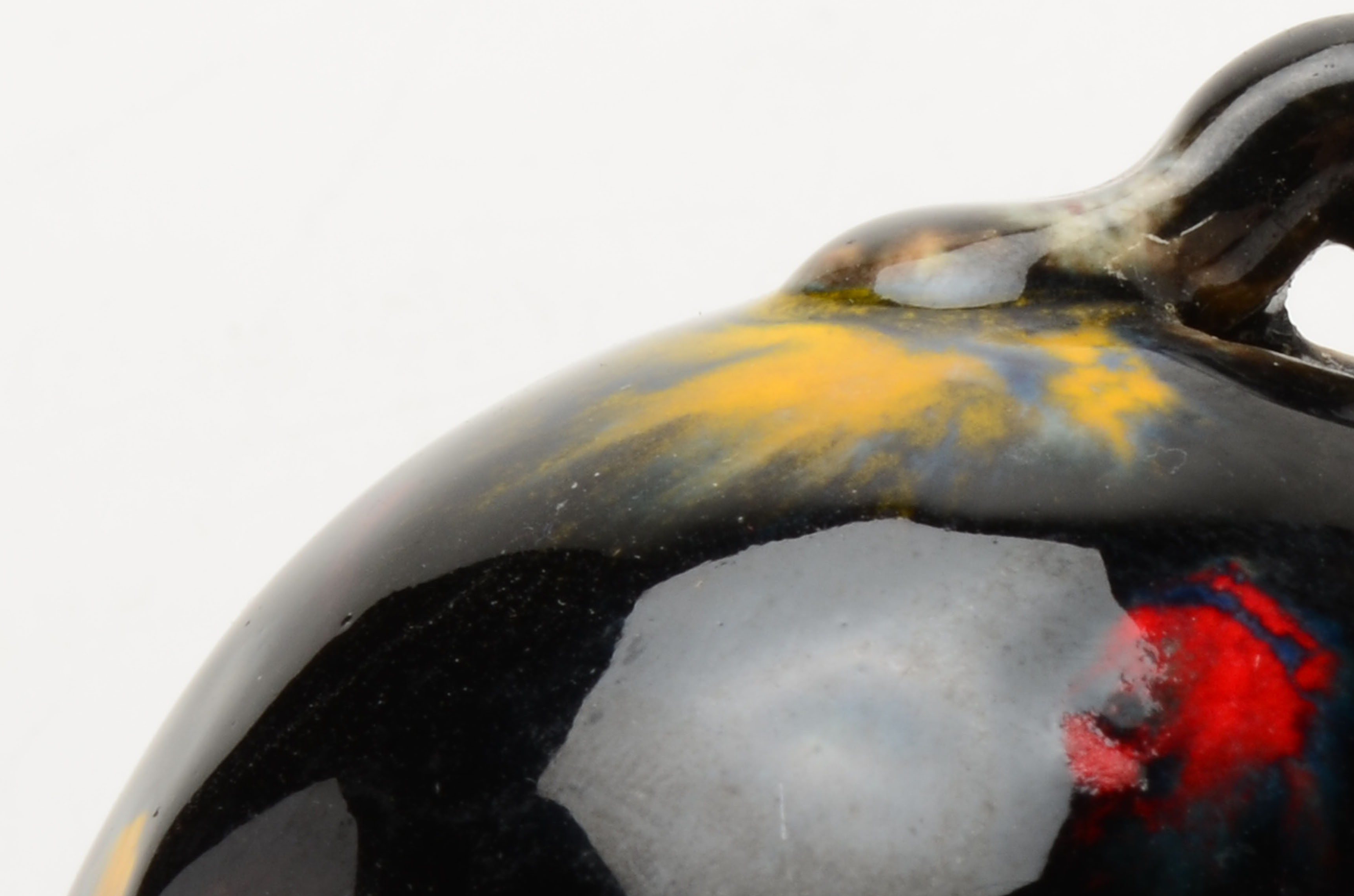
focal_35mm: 118
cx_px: 951
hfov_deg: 17.4
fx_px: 4418
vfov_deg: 11.6
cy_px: 461
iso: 100
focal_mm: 55
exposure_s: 1/160
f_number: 22
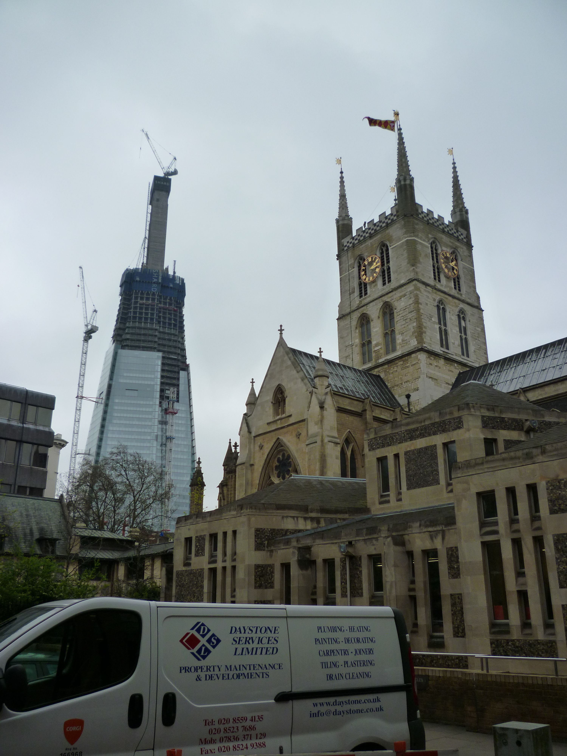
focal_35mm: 29
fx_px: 633
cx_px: 284
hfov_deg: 48.2
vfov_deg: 61.7
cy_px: 378
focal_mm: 5.2
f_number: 3.5
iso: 125
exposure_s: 1/500
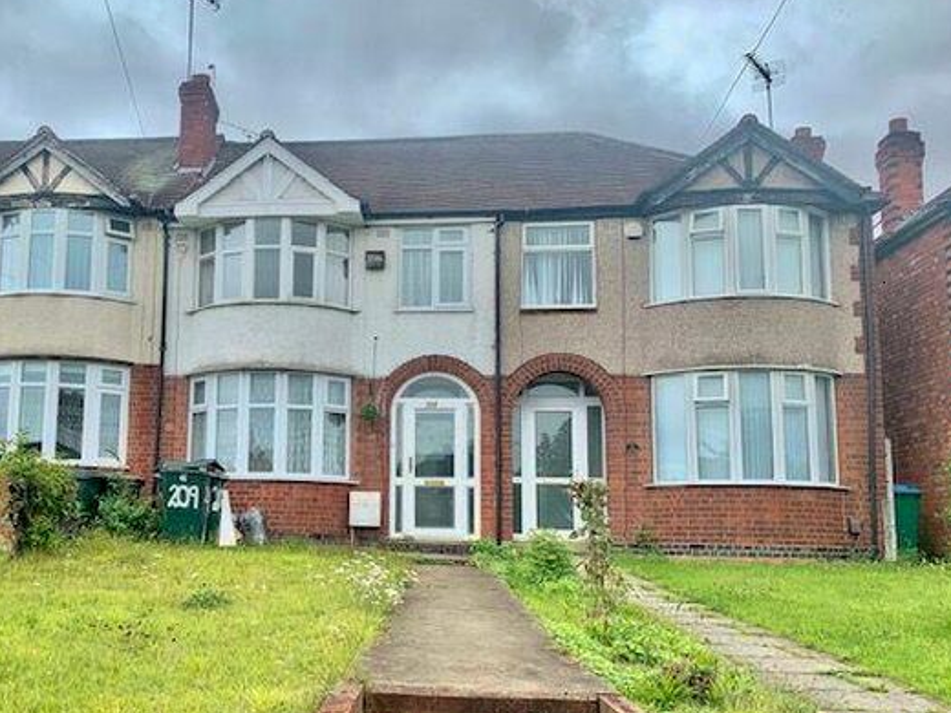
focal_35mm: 35
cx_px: 329
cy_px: 425
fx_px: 962
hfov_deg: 51.8
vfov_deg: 40.5
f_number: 1.8
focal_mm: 4.25
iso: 25
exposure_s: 1/962
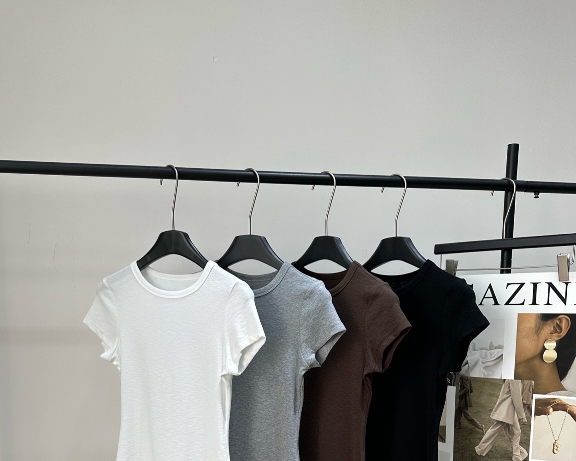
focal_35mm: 32
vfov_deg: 43.2
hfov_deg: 55.7
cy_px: 381
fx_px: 546
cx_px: 287
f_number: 1.78
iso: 80
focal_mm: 6.86
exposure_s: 1/208
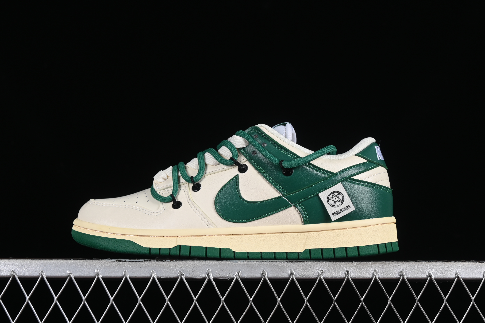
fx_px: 1010
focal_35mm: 75
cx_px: 242
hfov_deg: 27.0
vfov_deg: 18.2
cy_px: 162
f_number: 8
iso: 160
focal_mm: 50
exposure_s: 1/80
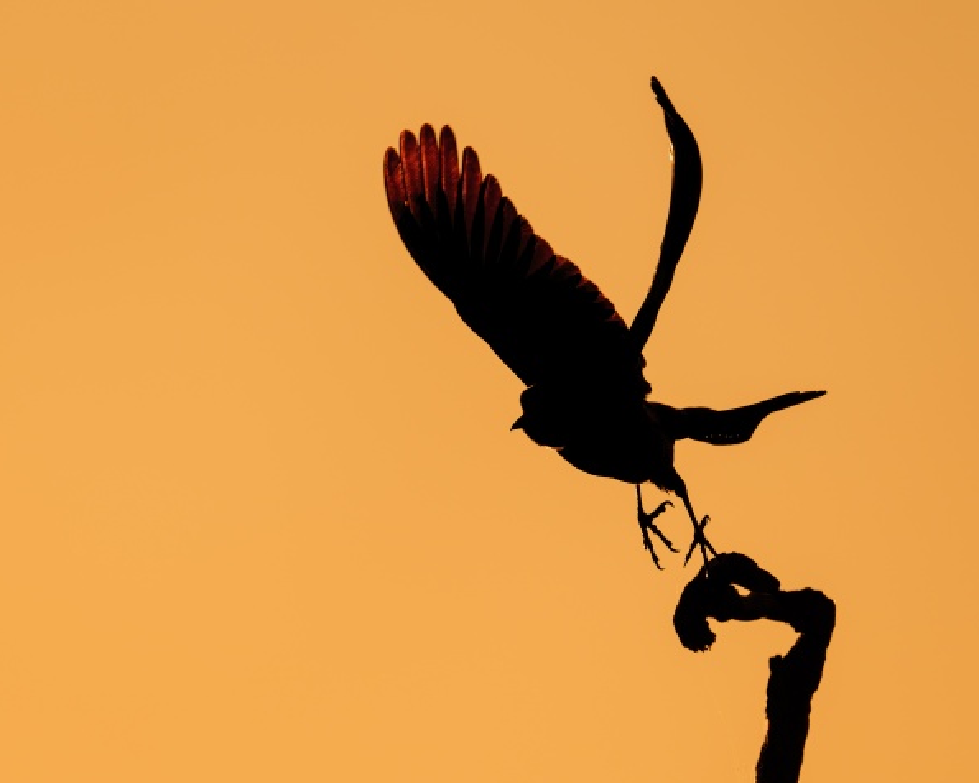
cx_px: 385
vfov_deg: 1.5
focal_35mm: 1060
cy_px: 426
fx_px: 30713
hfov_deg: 1.8
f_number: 5.6
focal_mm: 840
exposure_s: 1/5000
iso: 500
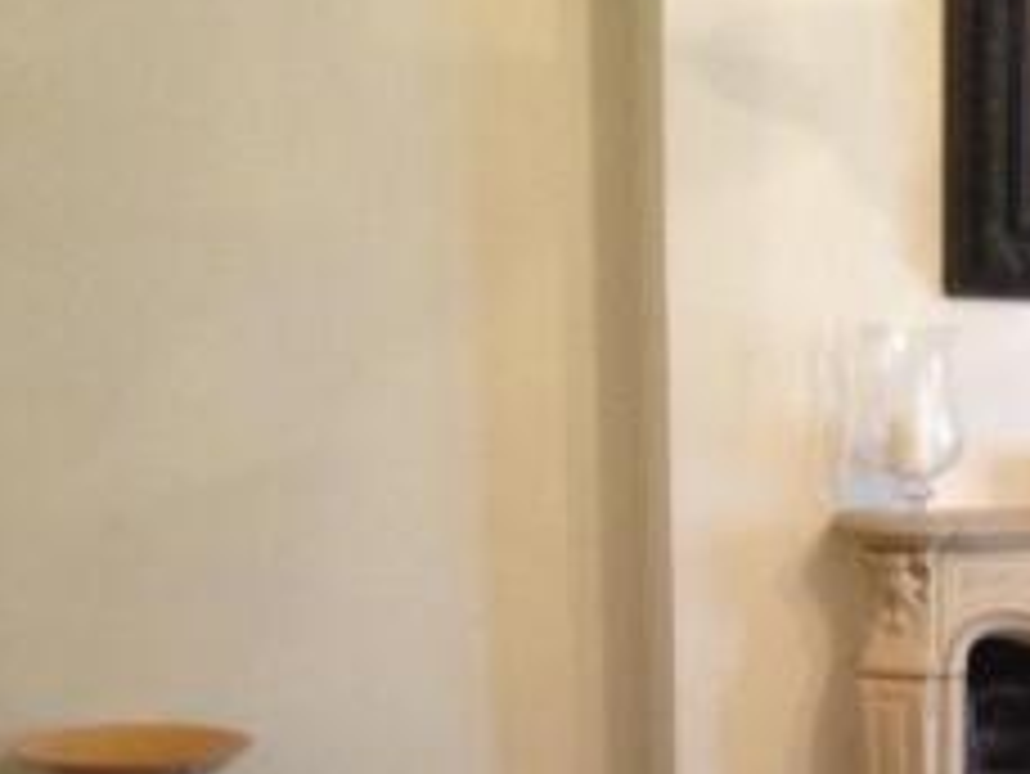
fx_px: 2650
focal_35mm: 89
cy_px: 938
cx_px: 1230
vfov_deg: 15.9
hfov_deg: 20.6
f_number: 2.4
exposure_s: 1/20
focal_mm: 4.28
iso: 400
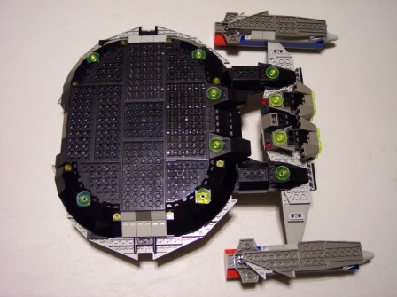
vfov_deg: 37.7
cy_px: 148
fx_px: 435
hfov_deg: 49.0
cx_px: 198
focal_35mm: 38
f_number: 2.8
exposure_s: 1/10
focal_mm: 8
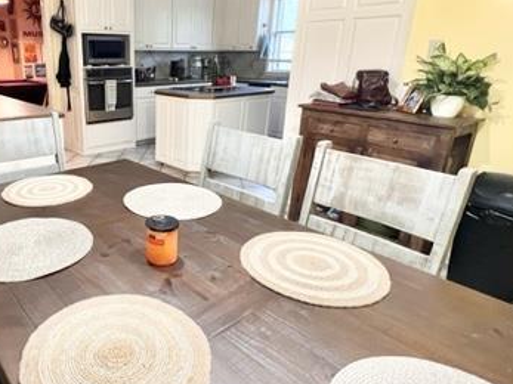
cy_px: 185
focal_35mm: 24
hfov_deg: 68.2
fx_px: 356
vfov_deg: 56.8
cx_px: 145
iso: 320
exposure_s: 1/60
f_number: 1.8
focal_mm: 1.57
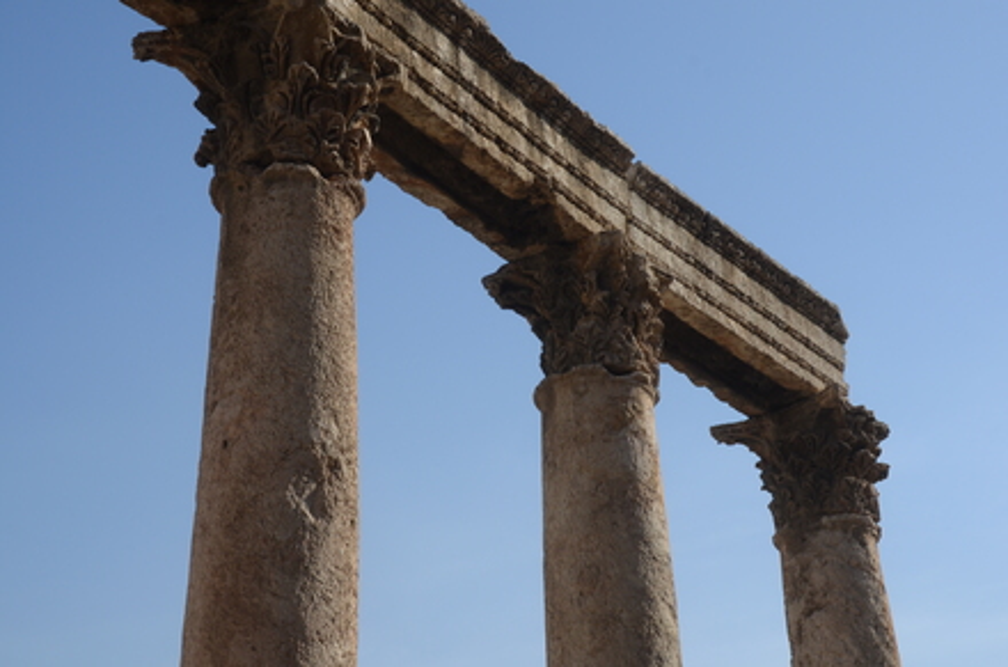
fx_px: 1927
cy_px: 334
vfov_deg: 19.6
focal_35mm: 69
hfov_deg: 29.3
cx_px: 504
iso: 320
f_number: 13
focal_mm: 46
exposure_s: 1/640
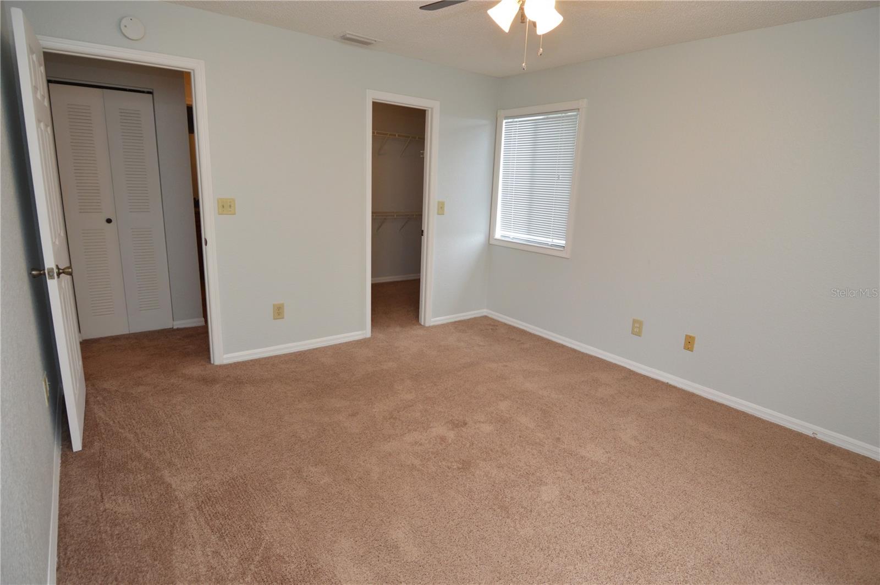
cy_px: 292
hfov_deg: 90.1
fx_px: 440
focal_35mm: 18
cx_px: 440
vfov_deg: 67.3
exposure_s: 1/60
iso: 400
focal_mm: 12
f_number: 4
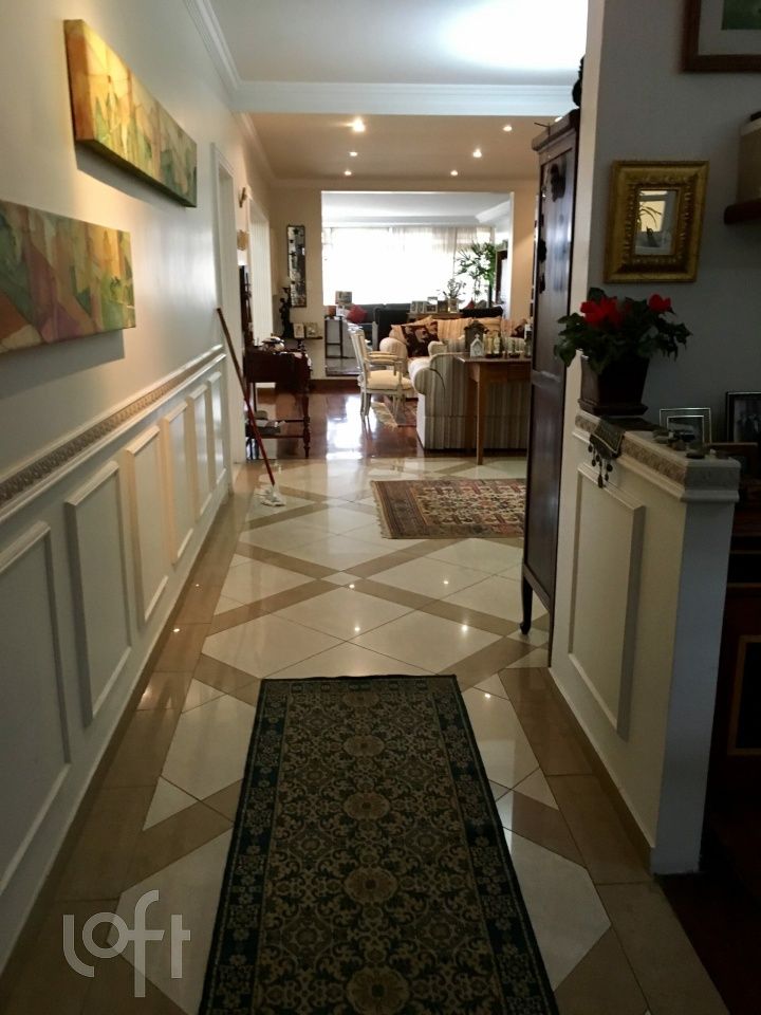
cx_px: 380
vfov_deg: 61.7
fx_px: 850
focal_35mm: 29
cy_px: 508
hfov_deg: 48.2
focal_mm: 4.15
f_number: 2.2
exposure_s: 1/17
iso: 200
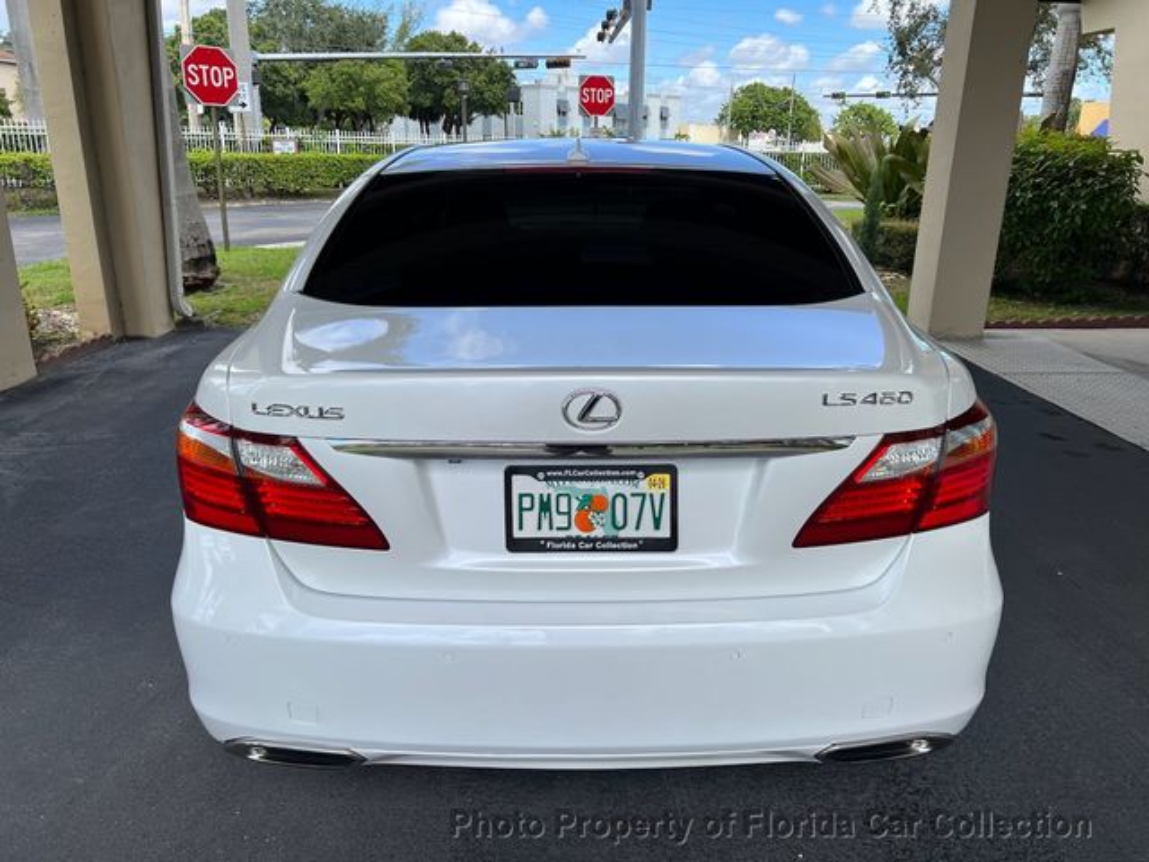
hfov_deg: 67.3
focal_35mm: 26
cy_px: 431
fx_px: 863
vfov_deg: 53.1
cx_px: 574
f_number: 1.5
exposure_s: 1/1779
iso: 50
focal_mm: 5.7
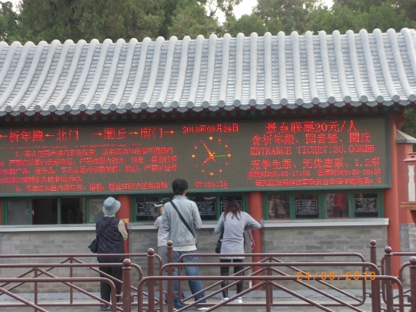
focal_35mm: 80
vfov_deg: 18.4
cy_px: 156
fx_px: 961
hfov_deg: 24.4
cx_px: 208
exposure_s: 1/80
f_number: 4.8
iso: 125
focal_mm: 14.1
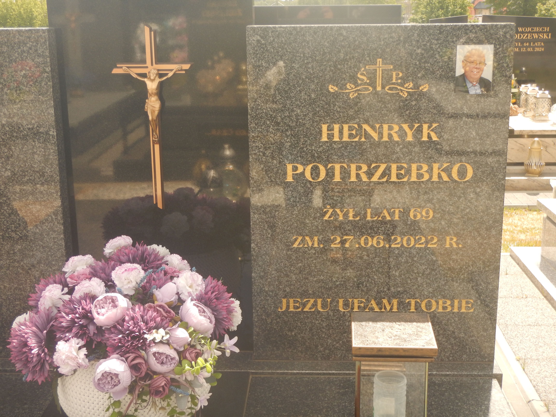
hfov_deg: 39.7
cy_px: 208
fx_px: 771
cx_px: 278
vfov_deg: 30.3
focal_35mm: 48
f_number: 4.3
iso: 125
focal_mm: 8.5
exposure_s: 1/250
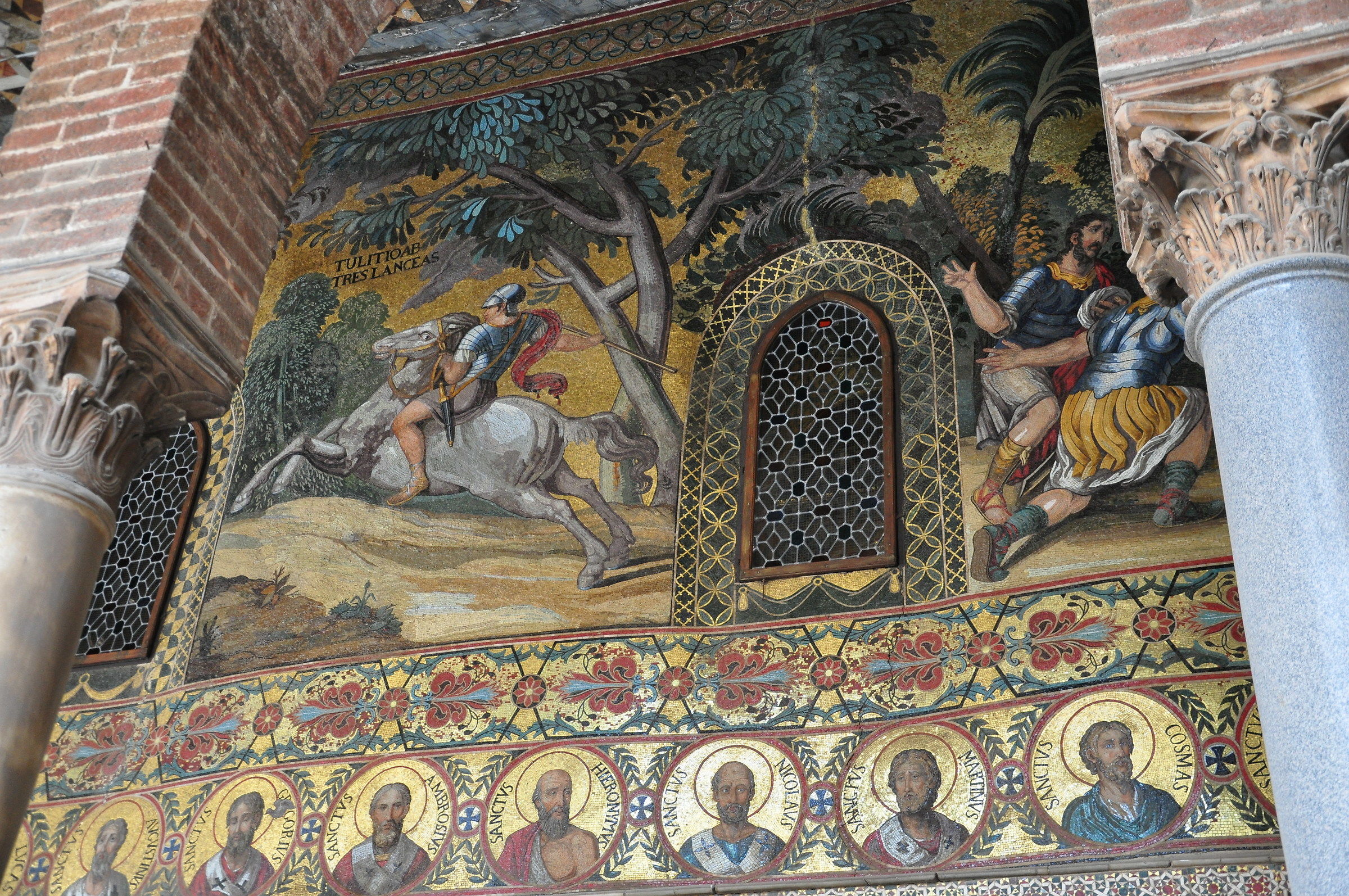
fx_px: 1572
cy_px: 448
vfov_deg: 31.8
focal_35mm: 42
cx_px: 674
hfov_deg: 46.4
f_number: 4
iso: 800
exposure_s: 1/80
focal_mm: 28
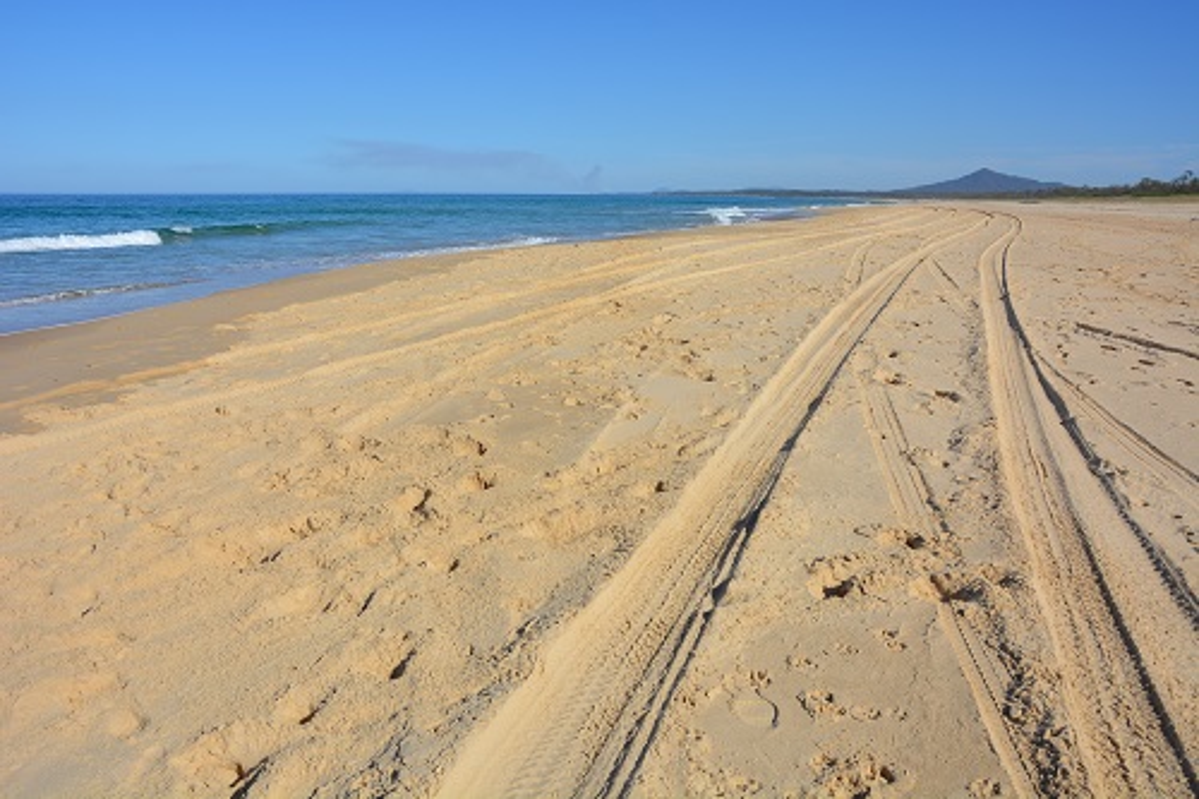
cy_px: 400
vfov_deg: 43.6
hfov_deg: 61.9
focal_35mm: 30
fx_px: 999
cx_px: 600
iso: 100
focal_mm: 20
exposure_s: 1/320
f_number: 9
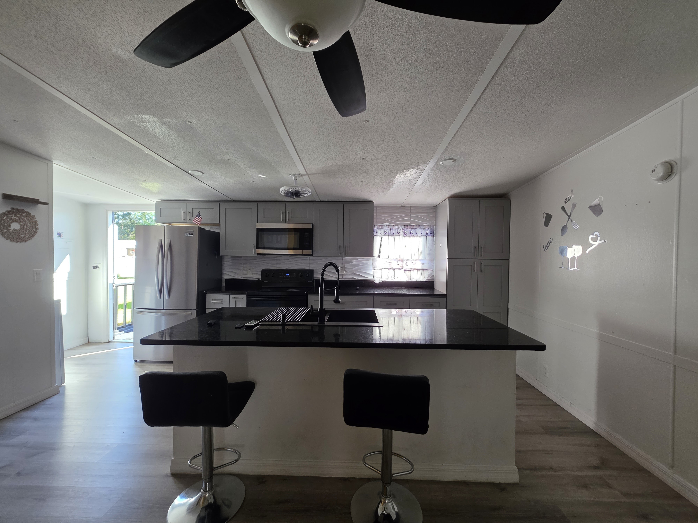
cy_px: 262
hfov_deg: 106.2
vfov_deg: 89.9
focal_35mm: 13
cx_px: 349
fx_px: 262
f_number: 1.9
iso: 160
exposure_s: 1/120
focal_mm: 2.2
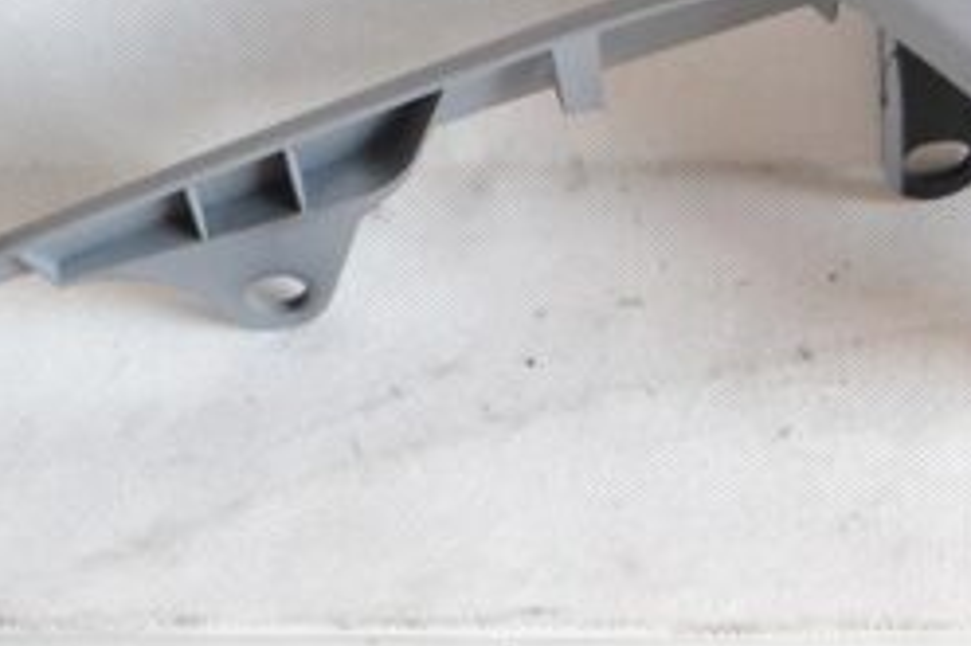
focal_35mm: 80
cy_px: 129
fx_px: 2156
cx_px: 975
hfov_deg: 24.2
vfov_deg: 16.9
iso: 1600
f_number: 9
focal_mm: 22
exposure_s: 1/160
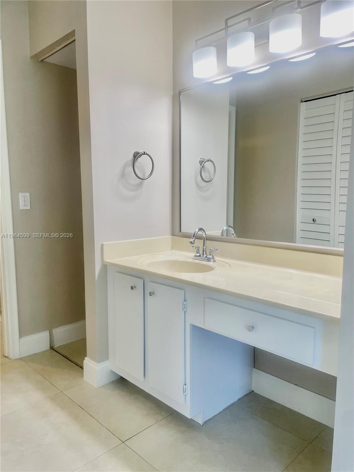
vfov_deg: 67.3
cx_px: 177
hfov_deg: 53.1
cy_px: 236
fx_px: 355
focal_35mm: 26
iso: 100
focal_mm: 4.2
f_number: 1.6
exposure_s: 1/120
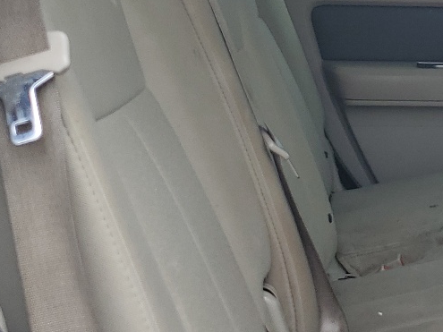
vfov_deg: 17.5
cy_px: 85
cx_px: 475
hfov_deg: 22.1
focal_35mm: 84
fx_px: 1075
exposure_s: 1/714
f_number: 1.5
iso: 50
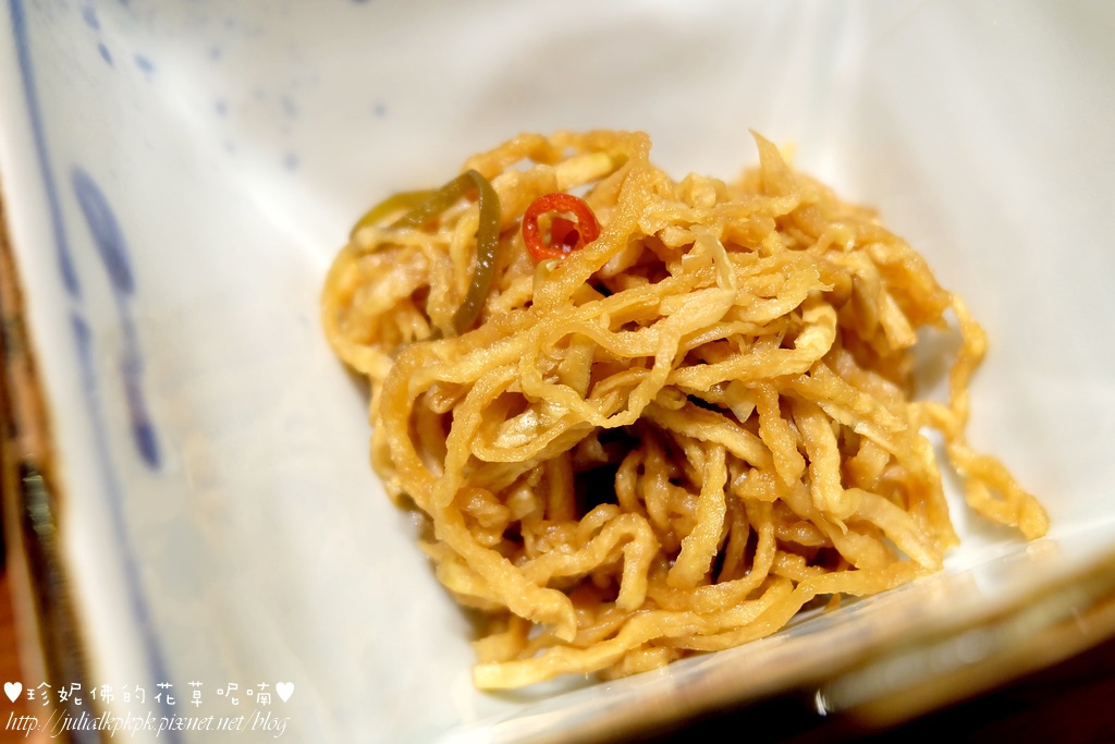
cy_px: 372
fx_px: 1301
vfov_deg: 31.9
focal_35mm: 42
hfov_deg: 46.4
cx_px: 558
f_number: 4.5
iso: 1600
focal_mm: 28.2
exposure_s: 1/40
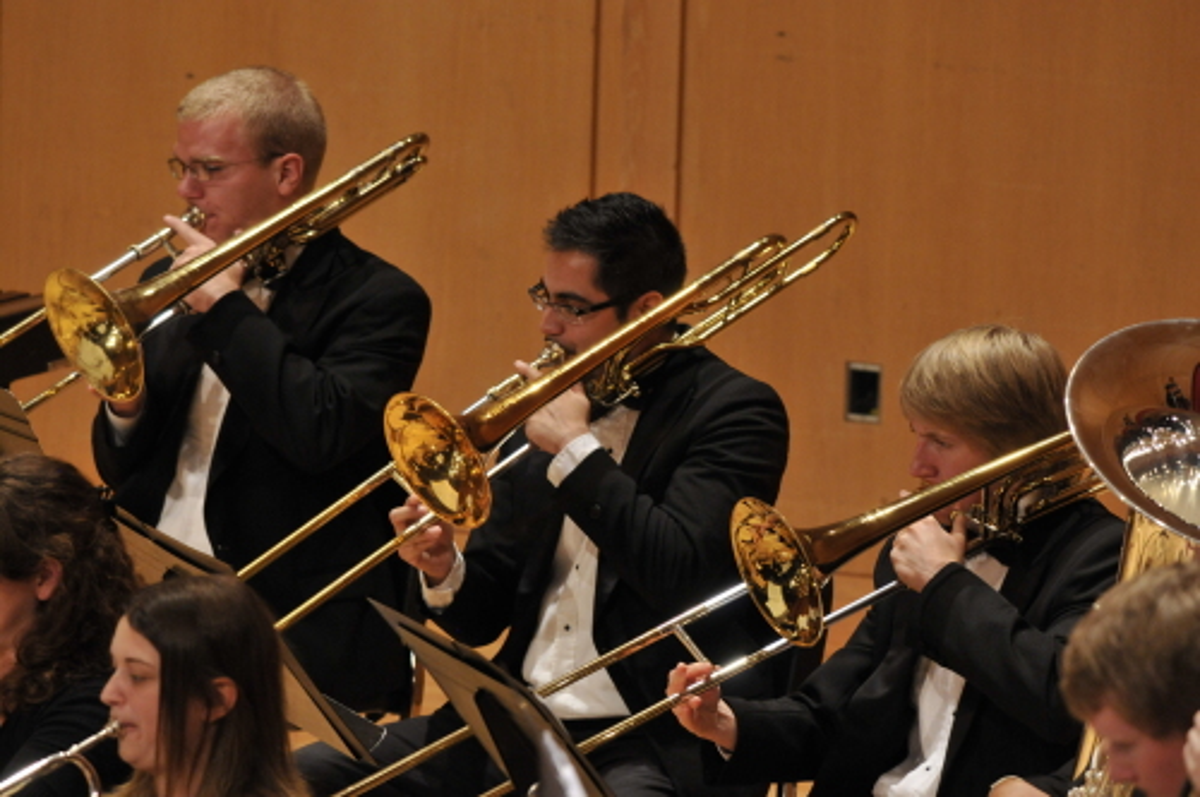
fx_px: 14980
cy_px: 398
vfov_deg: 3.0
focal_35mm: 450
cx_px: 600
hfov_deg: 4.6
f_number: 5.6
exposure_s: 1/60
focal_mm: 300
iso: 1250
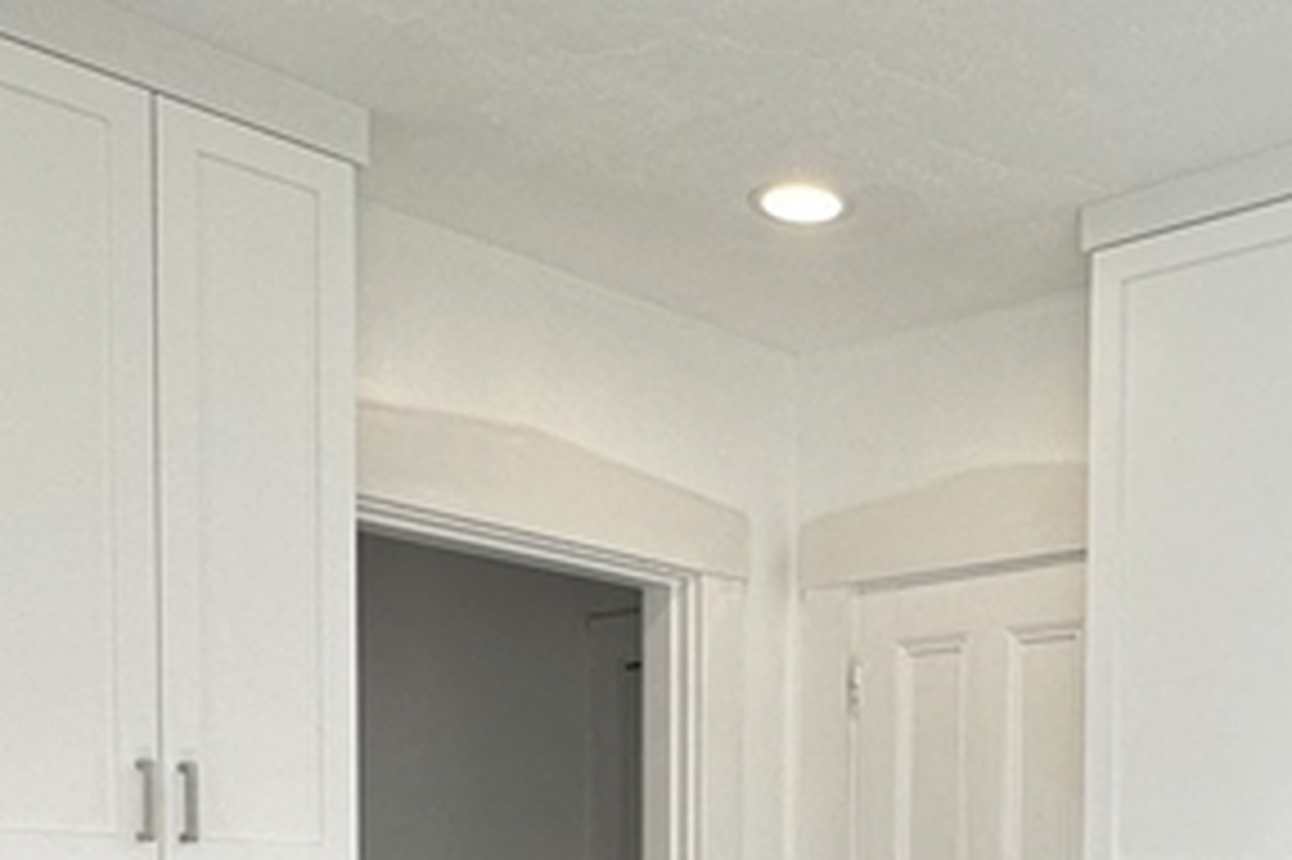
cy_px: 1027
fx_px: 1865
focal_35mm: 52
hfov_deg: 37.6
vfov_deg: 23.7
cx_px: 914
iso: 100
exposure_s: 1/120
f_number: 2.2
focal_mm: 2.22
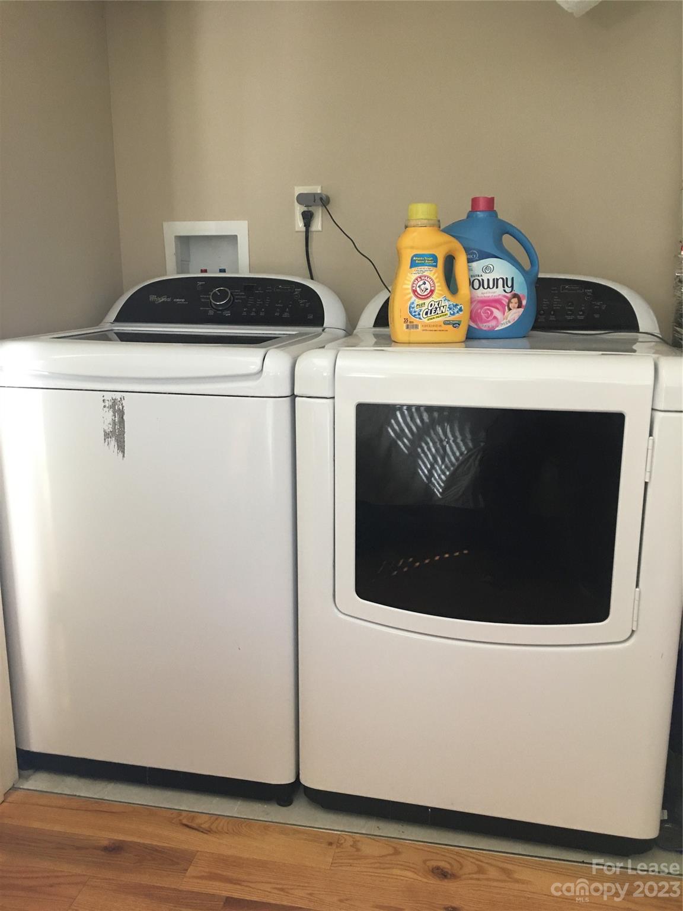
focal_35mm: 29
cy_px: 456
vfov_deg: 61.7
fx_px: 763
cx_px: 342
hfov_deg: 48.2
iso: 50
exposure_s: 1/15
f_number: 2.2
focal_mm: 4.15
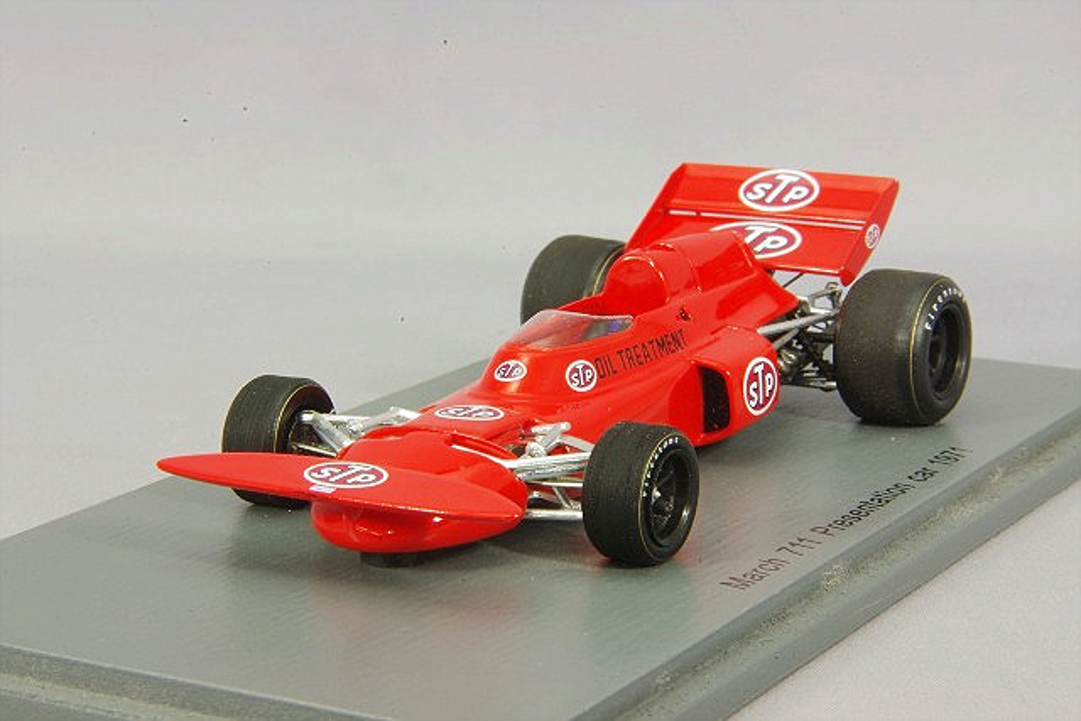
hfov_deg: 18.3
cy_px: 360
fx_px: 3364
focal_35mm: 112
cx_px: 540
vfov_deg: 12.2
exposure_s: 1
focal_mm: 75
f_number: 32
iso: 400
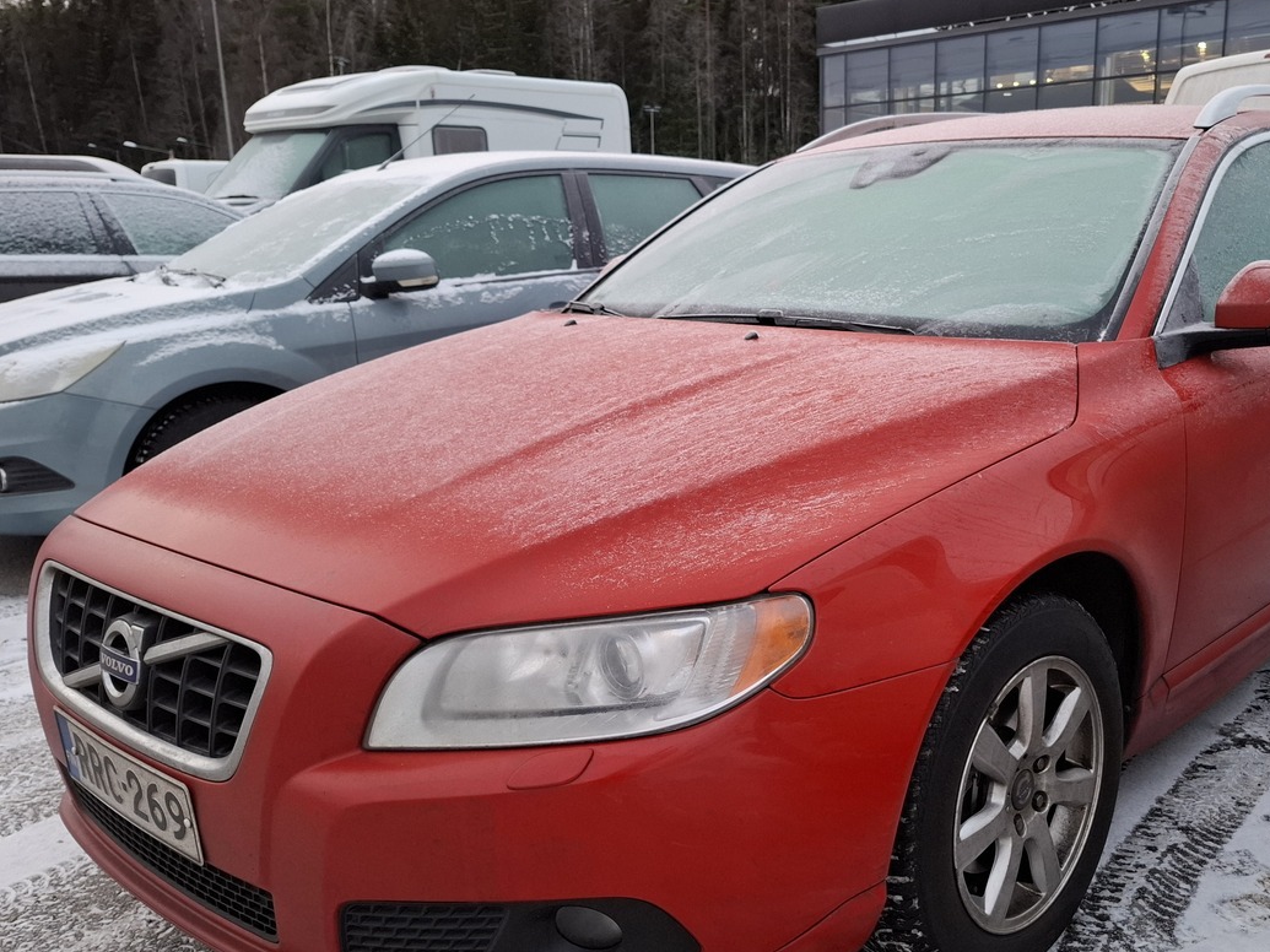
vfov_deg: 44.1
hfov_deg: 55.9
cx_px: 823
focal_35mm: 32
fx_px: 1174
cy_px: 515
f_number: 1.8
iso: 160
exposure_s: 1/100
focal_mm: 5.54
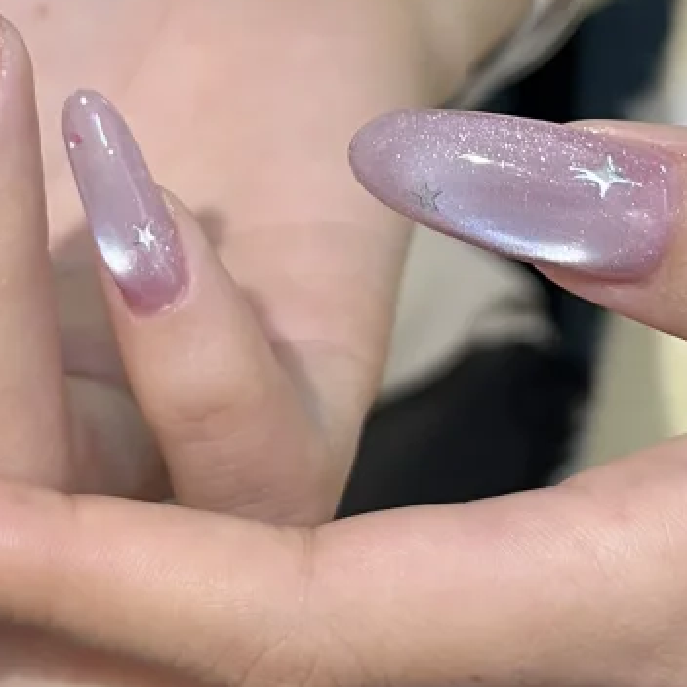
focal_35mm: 94
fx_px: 2111
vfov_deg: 17.9
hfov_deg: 18.4
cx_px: 234
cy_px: -61
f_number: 1.6
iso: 80
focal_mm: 5.1
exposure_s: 1/50
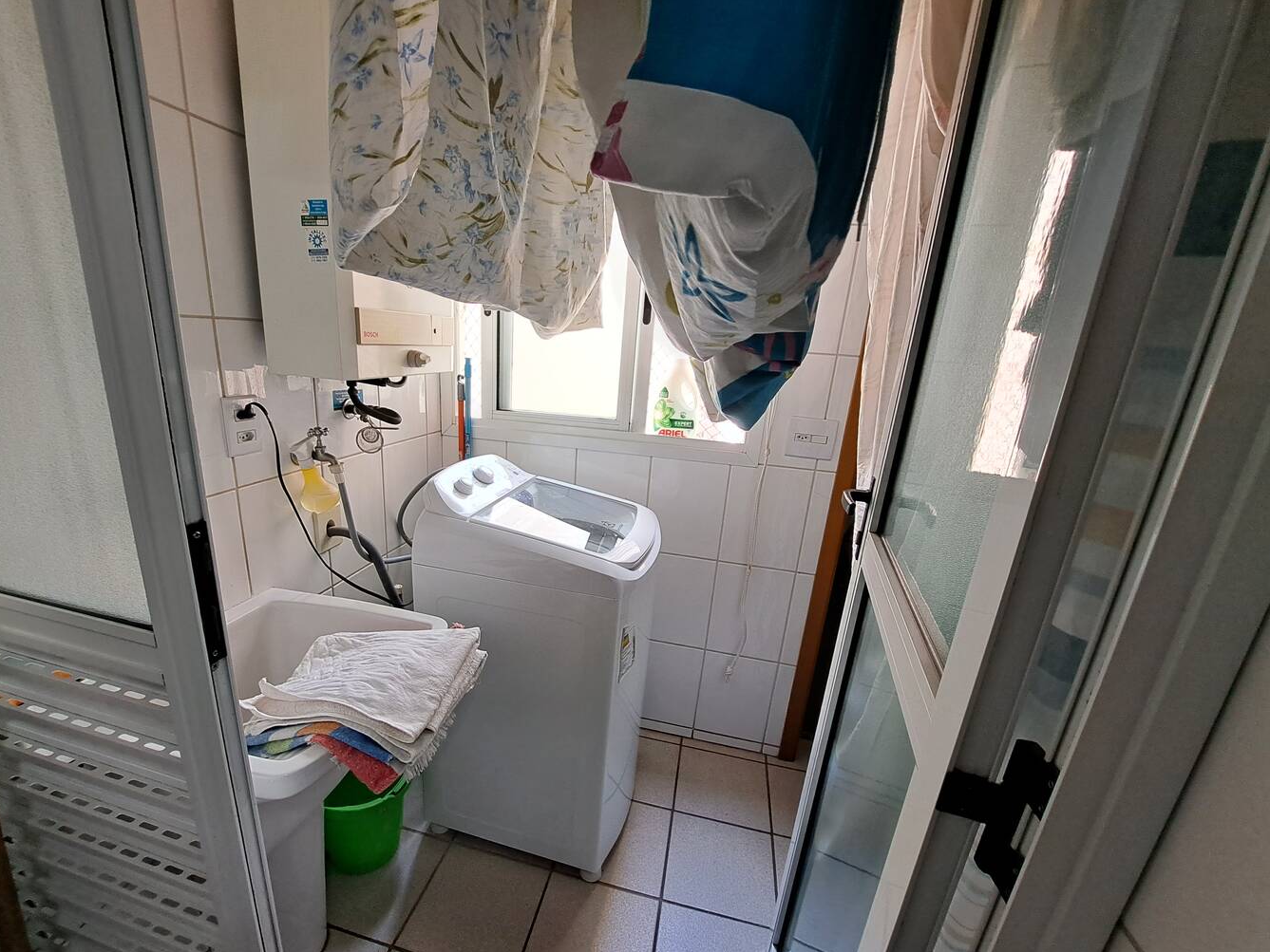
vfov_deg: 85.5
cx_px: 601
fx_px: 514
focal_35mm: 14
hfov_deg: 102.0
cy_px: 511
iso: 50
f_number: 2.2
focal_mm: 1.74
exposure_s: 1/40
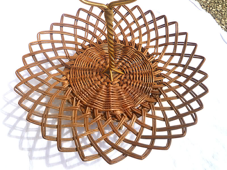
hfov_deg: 63.4
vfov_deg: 49.7
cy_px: 85
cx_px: 114
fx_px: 184
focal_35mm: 28
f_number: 10
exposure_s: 1/160
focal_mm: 5
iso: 80
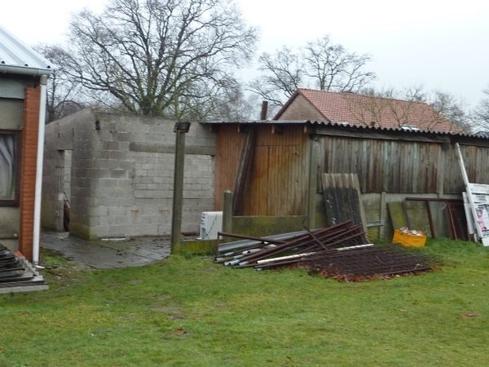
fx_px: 622
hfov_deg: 42.9
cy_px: 184
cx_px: 244
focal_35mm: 44
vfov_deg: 32.9
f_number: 3.4
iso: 80
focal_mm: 5
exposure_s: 1/30
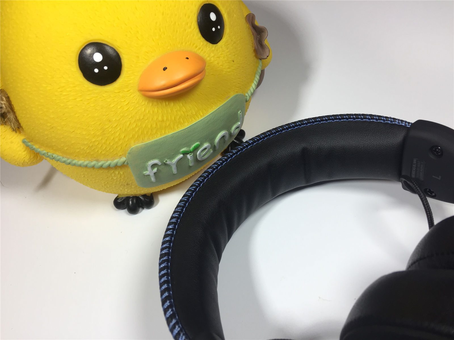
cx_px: 227
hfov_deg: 61.7
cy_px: 170
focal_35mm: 29
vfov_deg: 48.2
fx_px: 380
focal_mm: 4.15
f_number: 2.2
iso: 32
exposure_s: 1/100
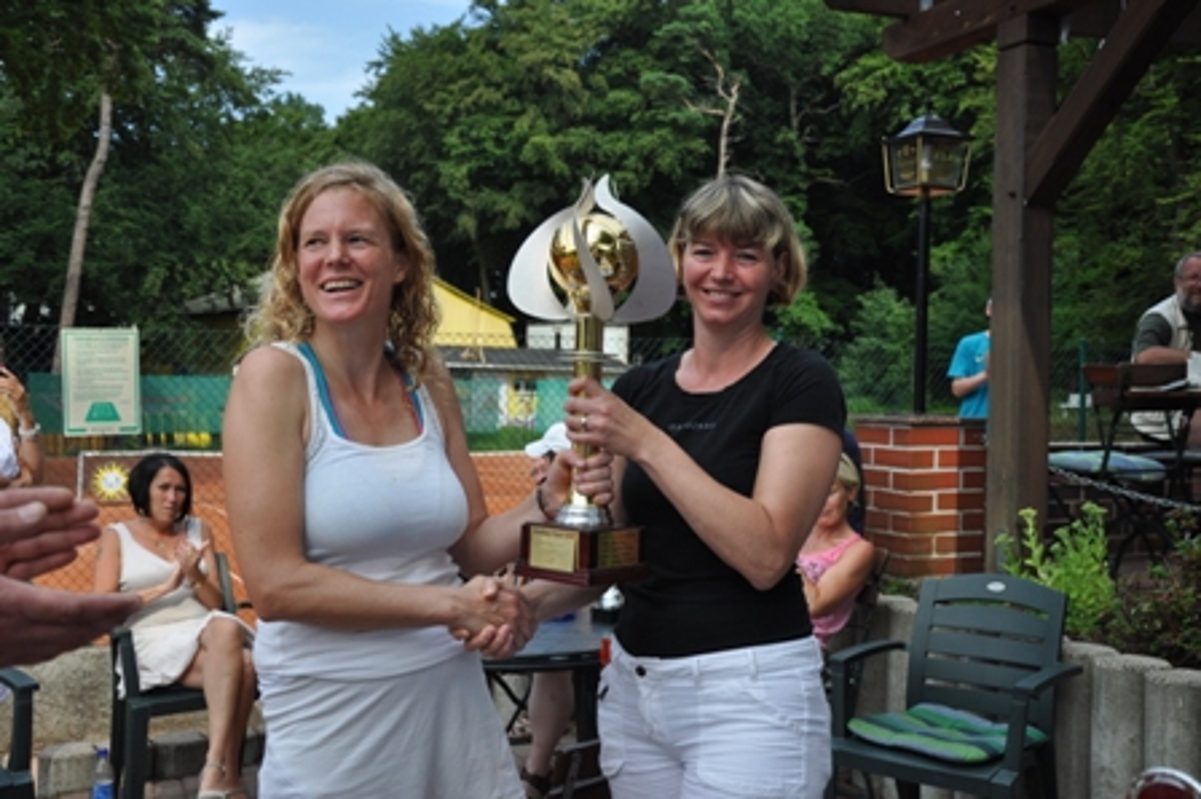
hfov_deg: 49.6
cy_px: 400
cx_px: 600
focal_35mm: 39
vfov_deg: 34.2
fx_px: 1300
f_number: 5
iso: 400
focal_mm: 26
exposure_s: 1/1250
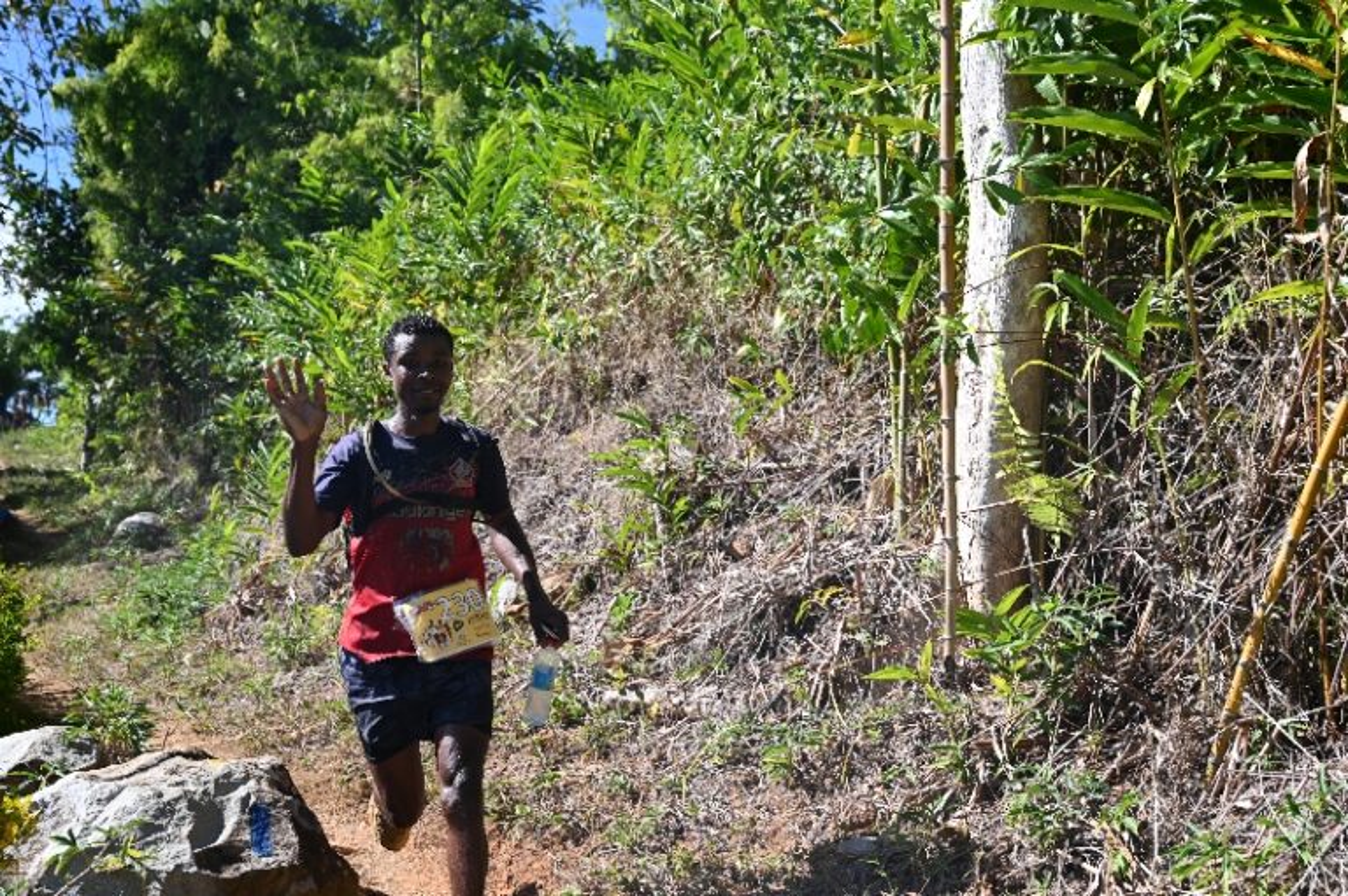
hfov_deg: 43.6
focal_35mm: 45
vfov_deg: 29.8
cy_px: 448
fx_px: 1684
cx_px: 674
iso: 100
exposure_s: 1/320
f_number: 6.3
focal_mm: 45
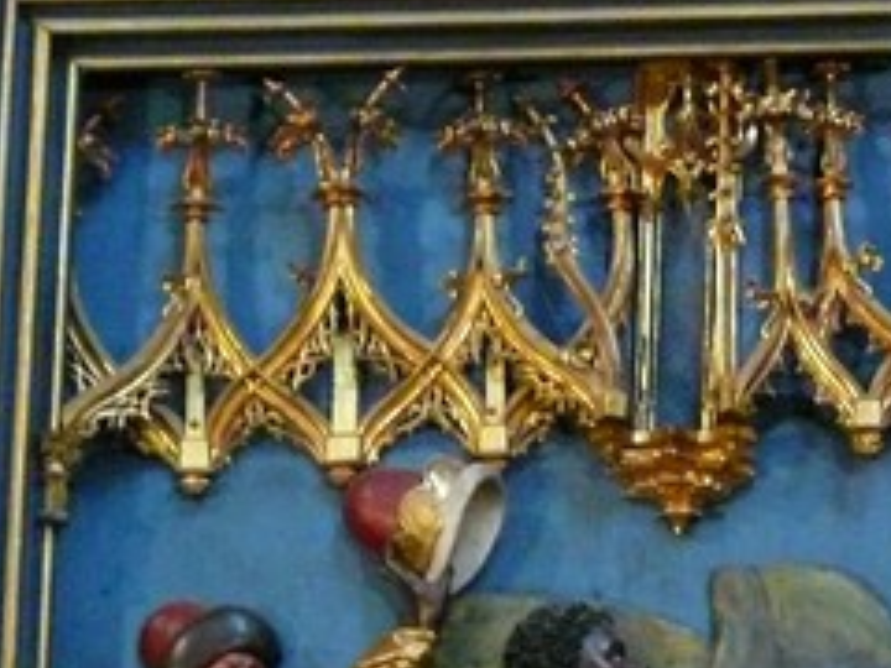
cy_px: 980
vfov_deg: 4.1
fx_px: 9240
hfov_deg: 5.5
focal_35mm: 359
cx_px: 1028
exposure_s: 1/13
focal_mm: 24.3
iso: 800
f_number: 3.6
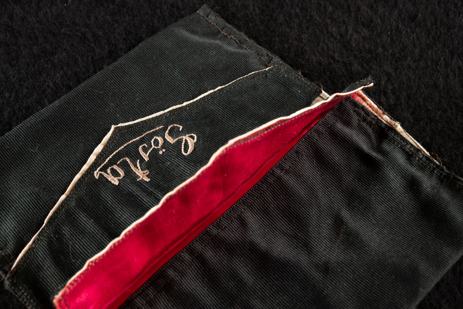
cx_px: 232
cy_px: 154
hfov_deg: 33.4
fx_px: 772
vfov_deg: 22.6
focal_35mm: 60
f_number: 13
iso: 200
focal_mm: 60
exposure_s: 1/100
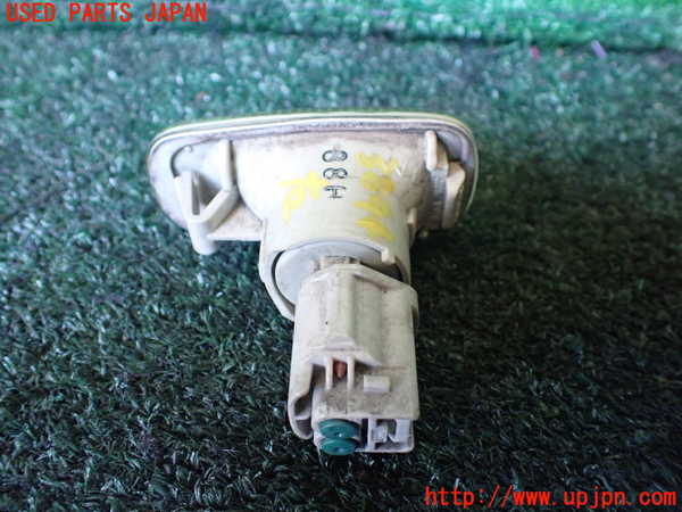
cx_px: 341
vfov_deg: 46.8
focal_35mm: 30
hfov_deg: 60.0
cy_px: 256
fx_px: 591
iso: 800
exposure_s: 1/80
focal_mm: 5.4
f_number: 2.3
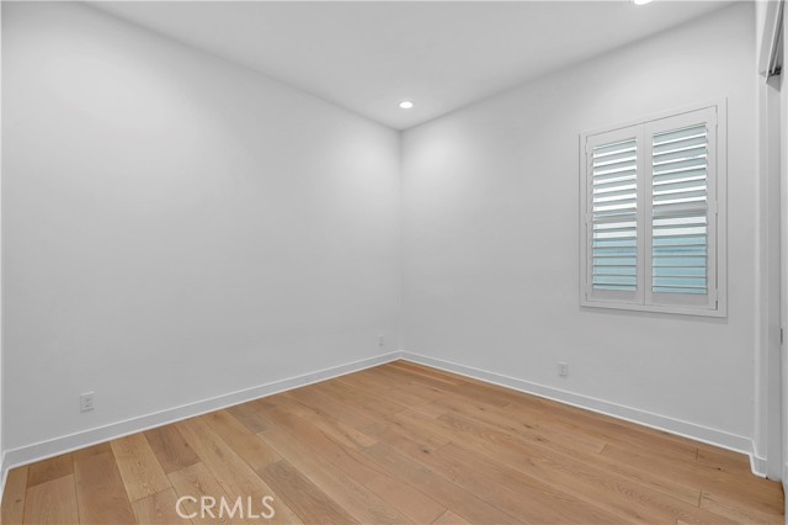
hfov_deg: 100.4
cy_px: 262
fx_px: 328
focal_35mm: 15
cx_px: 394
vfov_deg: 77.3
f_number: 5.6
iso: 100
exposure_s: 1/13
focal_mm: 10
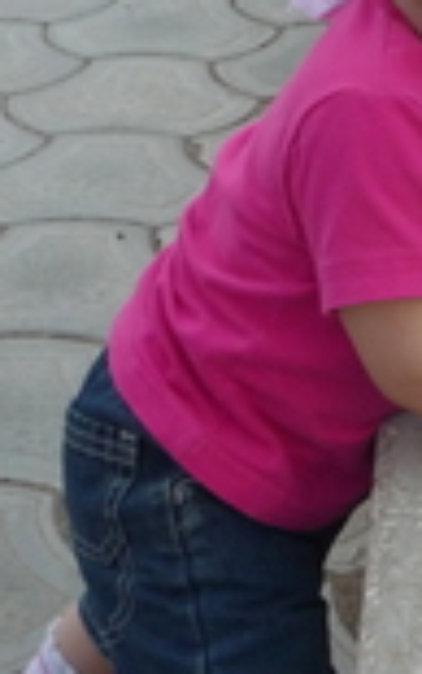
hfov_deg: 11.6
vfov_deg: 18.7
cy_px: 244
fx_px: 2041
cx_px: 483
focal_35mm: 111
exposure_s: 1/200
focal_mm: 6.3
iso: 200
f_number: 3.7
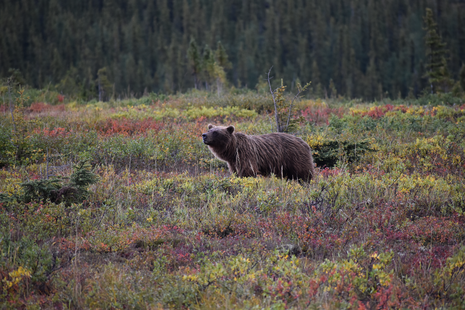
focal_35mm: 450
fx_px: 5812
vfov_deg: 3.1
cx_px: 232
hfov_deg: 4.6
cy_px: 155
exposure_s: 1/500
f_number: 6.3
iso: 720
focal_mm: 300
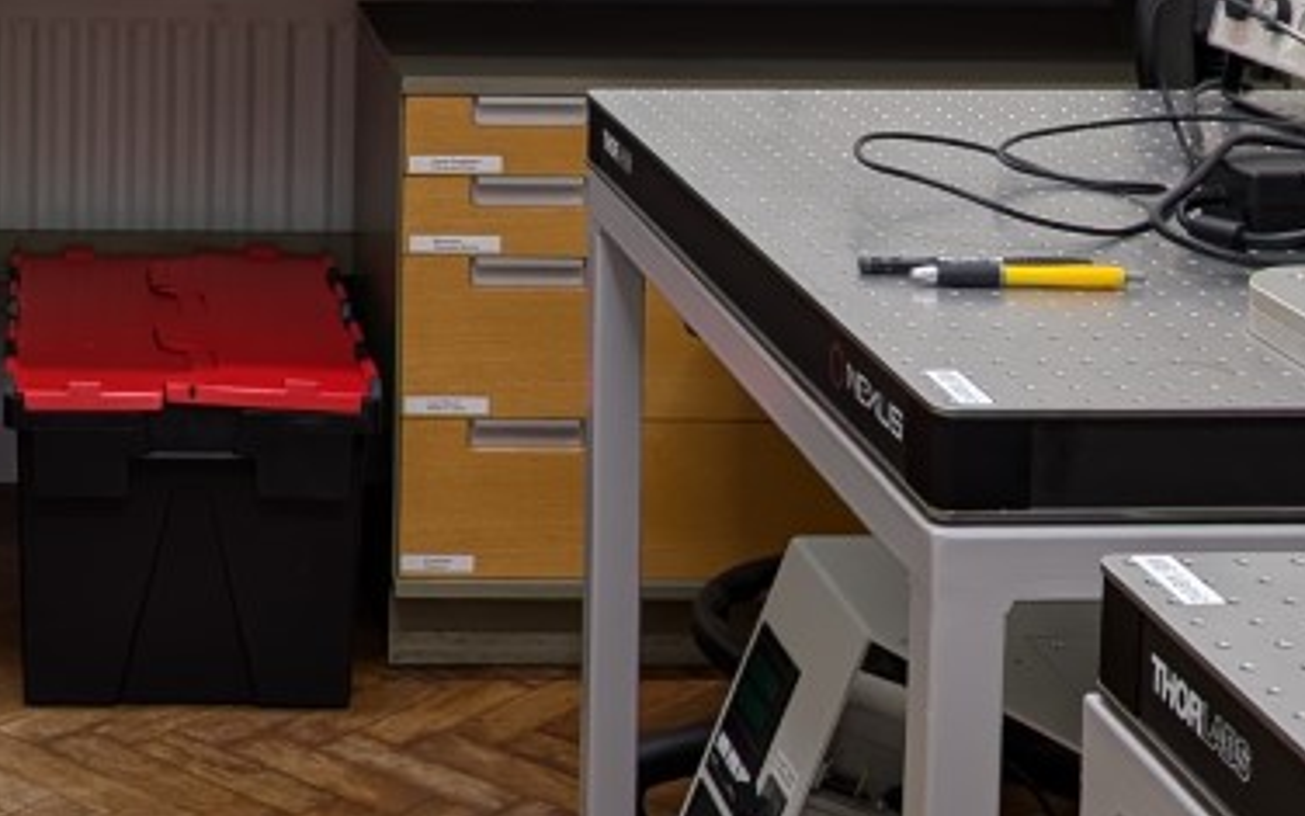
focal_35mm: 81
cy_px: -115
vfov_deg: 15.6
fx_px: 2881
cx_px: 113
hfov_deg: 24.7
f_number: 1.68
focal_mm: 6.9
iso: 182
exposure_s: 1/23.8
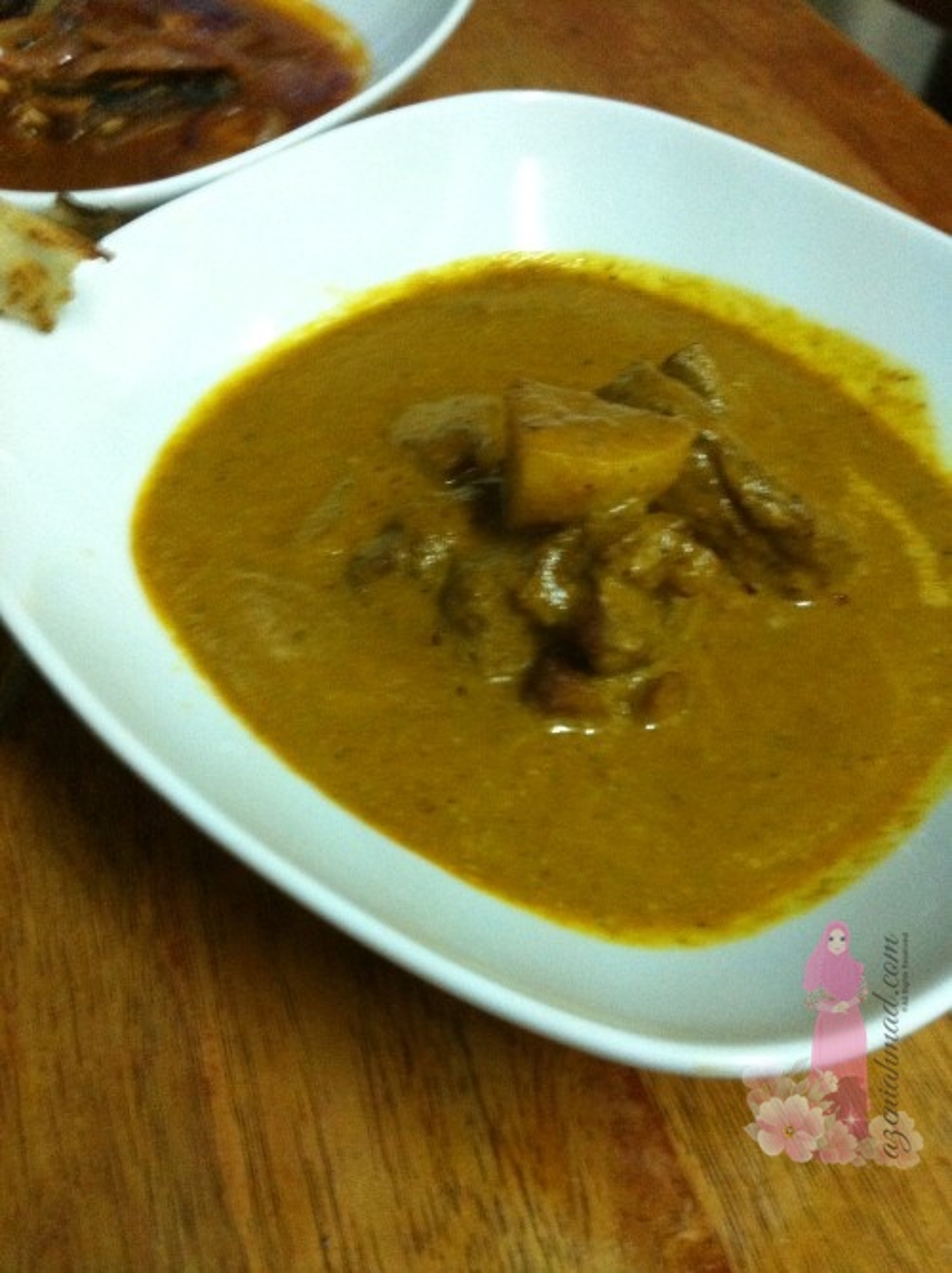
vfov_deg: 52.7
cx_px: 476
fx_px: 1286
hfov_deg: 40.6
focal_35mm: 35
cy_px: 636
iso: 400
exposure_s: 1/15
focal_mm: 3.85
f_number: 2.8
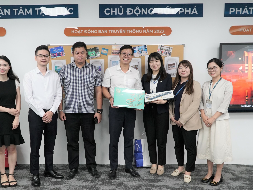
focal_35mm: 32
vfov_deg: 44.2
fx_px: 234
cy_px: 96
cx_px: 110
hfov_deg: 56.6
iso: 1250
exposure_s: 1/100
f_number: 5.6
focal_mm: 29
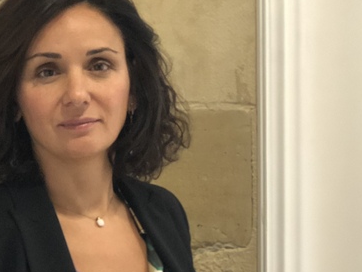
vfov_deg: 12.6
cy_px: 160
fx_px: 1235
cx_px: 179
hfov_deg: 16.7
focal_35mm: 118
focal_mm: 6.6
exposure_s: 1/50
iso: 800
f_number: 2.8
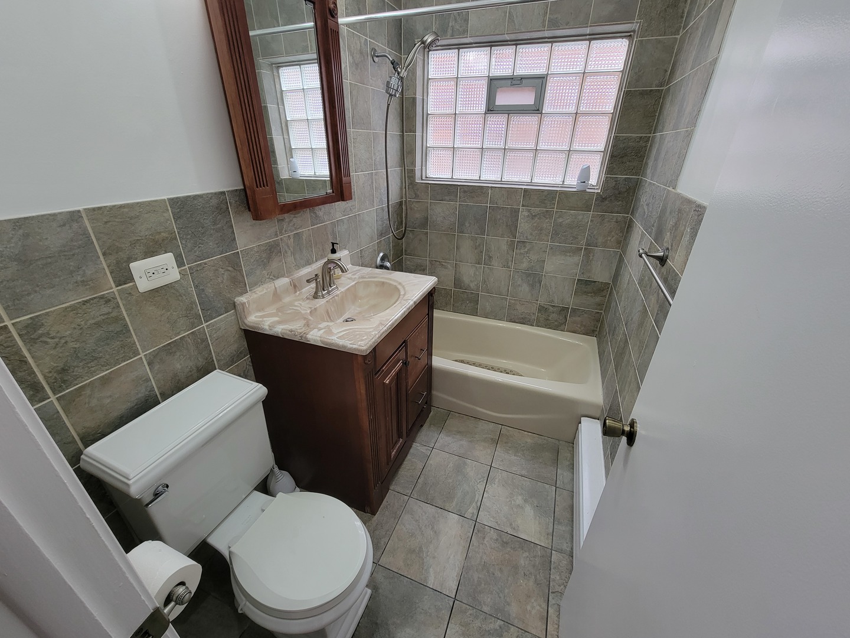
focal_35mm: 13
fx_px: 319
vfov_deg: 89.9
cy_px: 319
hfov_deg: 106.2
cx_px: 425
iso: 125
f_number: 2.2
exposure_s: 1/60
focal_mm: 2.2
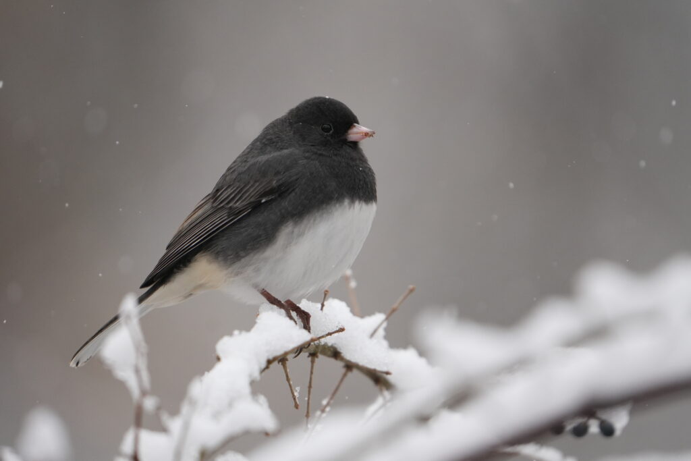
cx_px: 346
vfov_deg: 1.5
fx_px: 17276
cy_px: 230
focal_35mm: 900
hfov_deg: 2.3
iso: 1250
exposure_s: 1/500
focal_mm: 600
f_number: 6.3
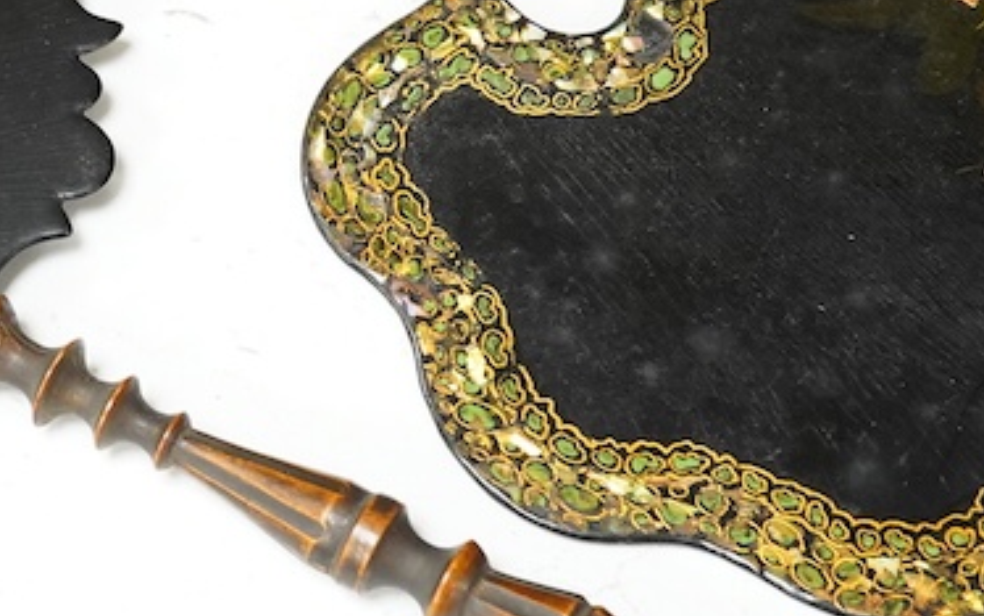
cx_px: 64
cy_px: 261
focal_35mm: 138
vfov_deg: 9.5
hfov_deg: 14.9
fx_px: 3702
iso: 2500
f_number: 7.1
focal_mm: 30
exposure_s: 1/125
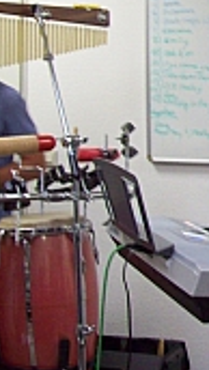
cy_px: 60
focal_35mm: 91
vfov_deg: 23.0
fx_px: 895
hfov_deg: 12.2
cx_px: 375
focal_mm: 6
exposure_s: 1/10.9
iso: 160
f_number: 2.7
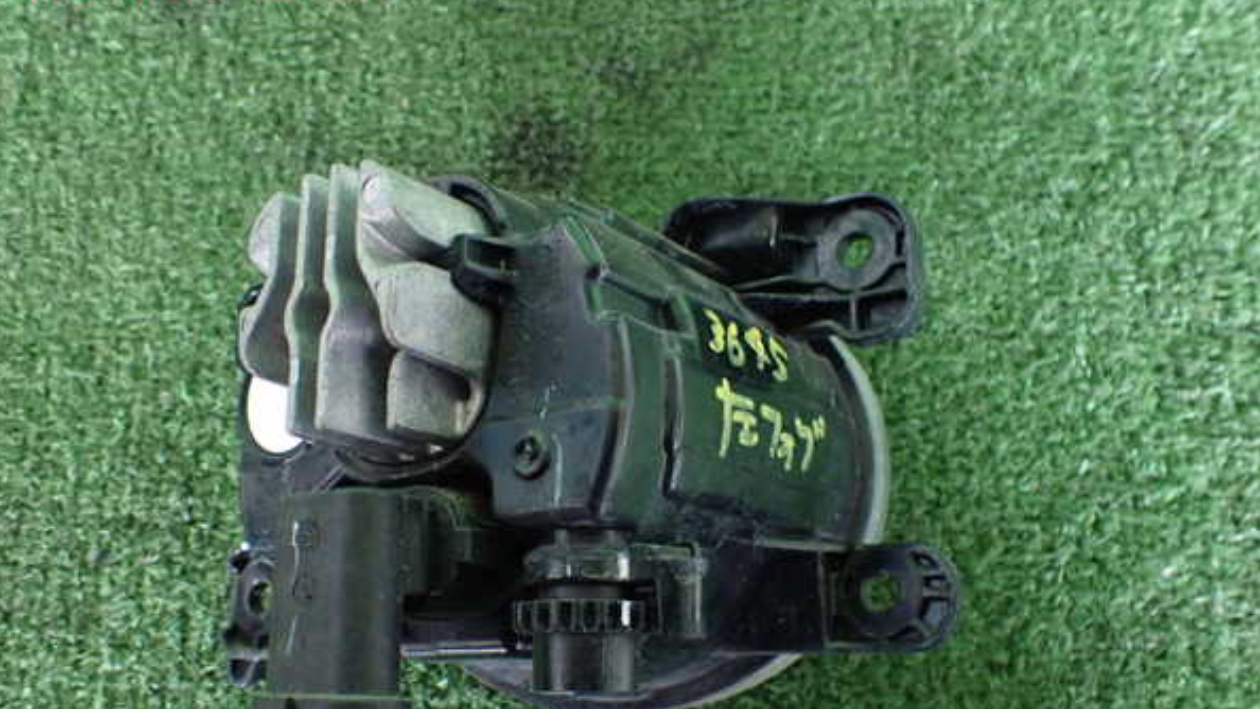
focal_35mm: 33
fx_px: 1102
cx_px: 626
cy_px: 431
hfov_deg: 59.5
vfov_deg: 35.5
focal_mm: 5.4
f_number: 2.3
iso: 800
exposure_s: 1/40
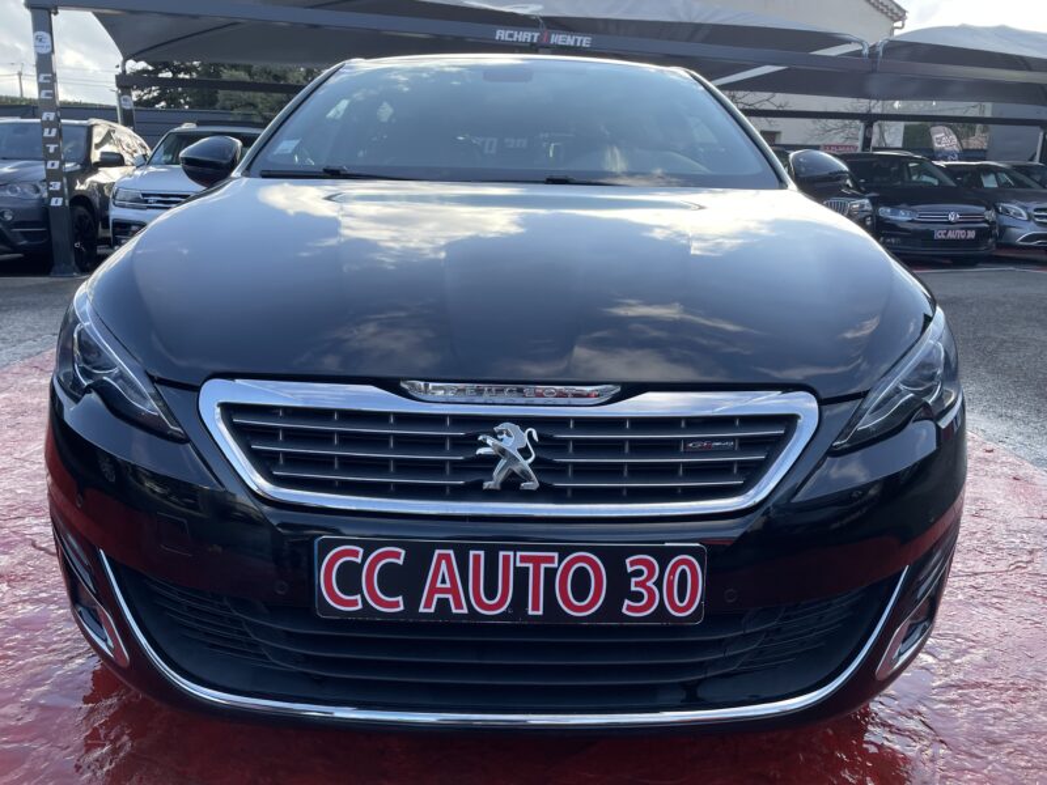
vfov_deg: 53.1
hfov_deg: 67.3
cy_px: 392
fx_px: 786
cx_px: 524
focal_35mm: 26
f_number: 1.6
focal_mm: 4.2
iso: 32
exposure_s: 1/558
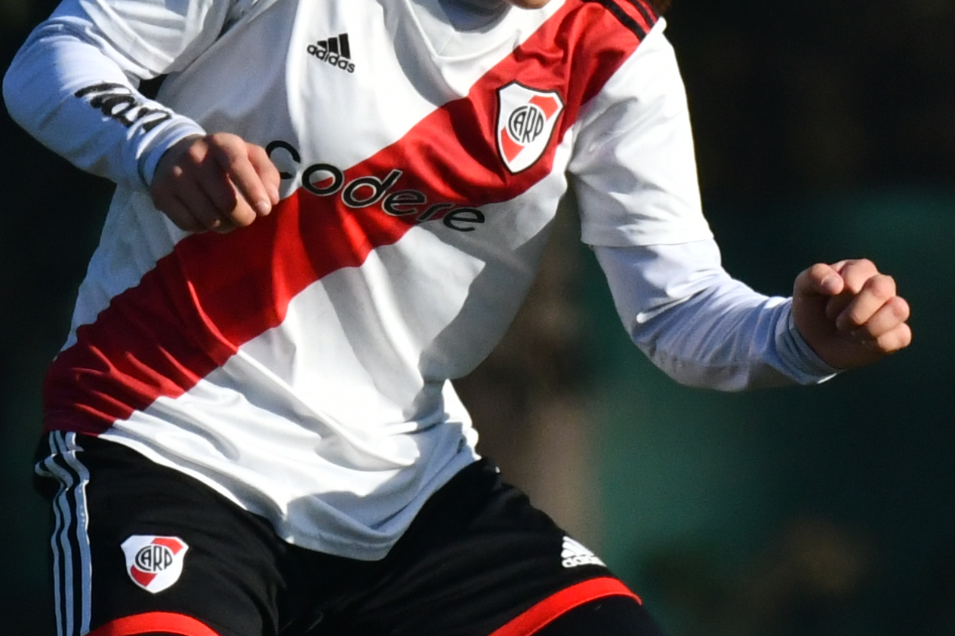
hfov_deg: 0.6
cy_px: 93
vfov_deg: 0.4
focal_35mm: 3302
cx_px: 382
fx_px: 87577
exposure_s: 1/4000
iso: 1000
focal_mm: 500
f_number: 8
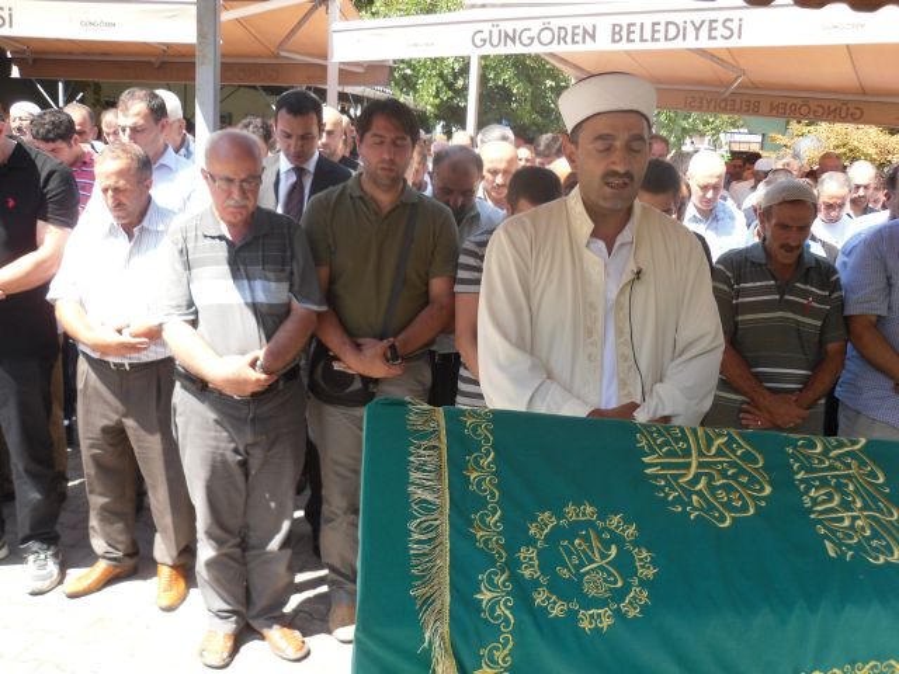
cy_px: 337
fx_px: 883
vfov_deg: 41.8
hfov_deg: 54.0
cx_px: 450
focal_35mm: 34
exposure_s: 1/250
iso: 80
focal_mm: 6
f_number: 2.8
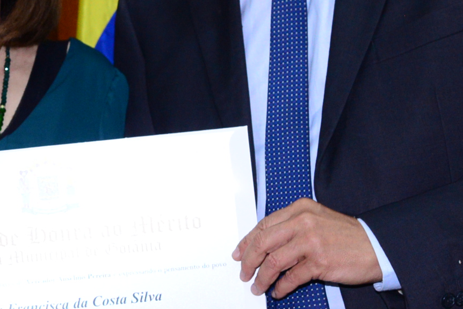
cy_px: 122
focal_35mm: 192
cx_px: -86
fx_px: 2470
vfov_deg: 7.2
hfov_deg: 10.5
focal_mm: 55
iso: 2000
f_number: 4.5
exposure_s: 1/125
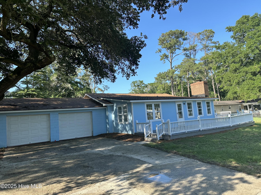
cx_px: 130
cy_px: 98
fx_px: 181
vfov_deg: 56.8
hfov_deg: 71.6
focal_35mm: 24
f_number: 1.78
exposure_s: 1/1272
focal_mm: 6.86
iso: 80
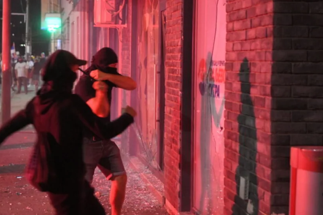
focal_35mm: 76
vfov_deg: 17.9
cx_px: 123
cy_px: 81
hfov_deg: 26.6
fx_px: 682
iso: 10000
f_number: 2.8
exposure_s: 1/100
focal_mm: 50
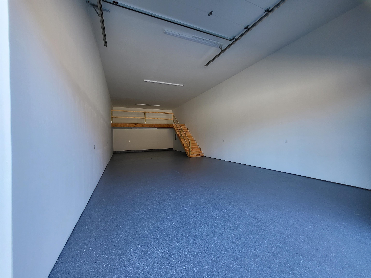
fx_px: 139
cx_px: 186
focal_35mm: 13
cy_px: 139
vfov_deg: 89.9
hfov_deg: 106.2
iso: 32
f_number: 2.2
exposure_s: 1/60
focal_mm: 1.74
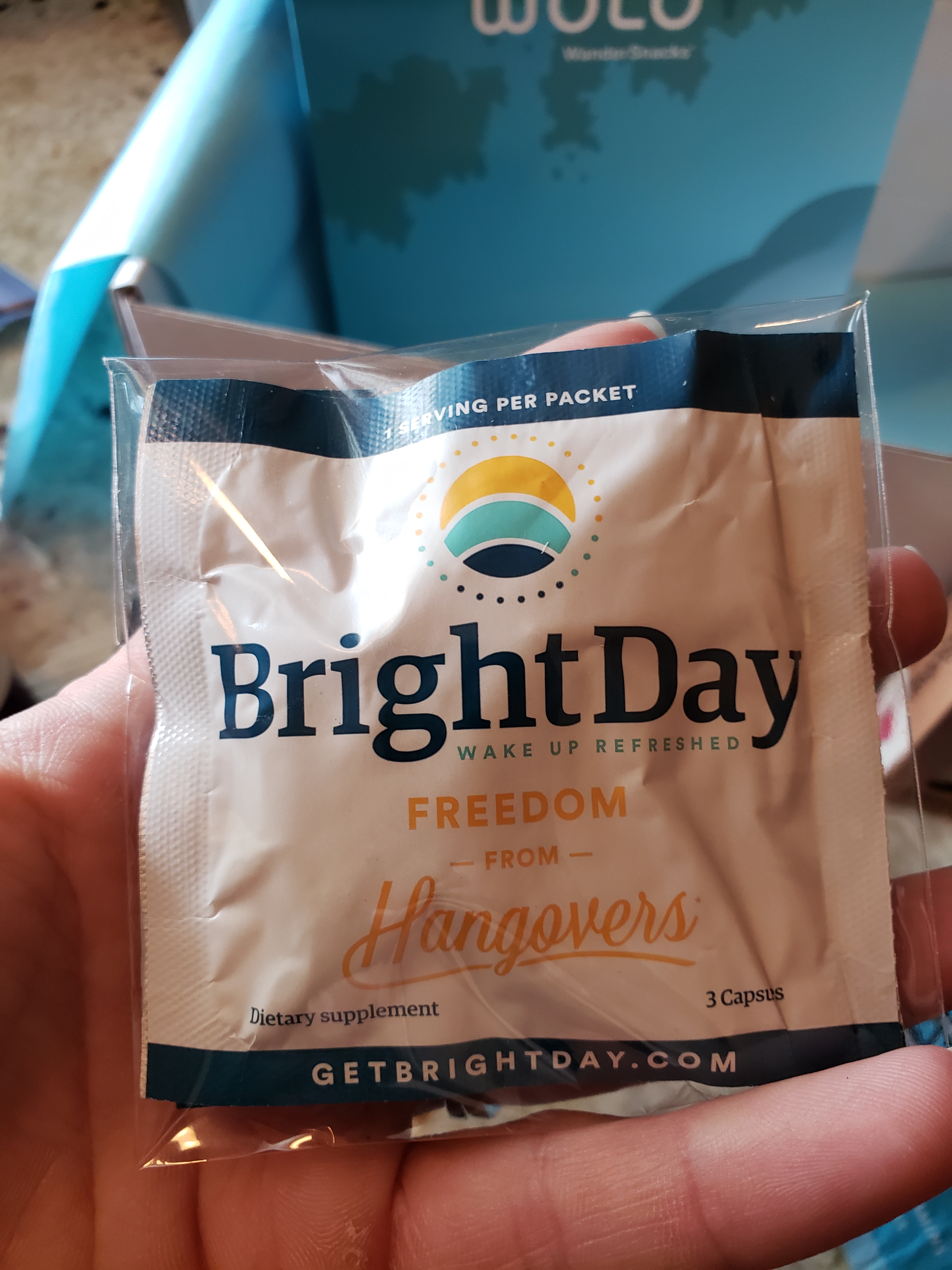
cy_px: 635
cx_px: 476
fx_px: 953
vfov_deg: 67.3
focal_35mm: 26
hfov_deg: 53.1
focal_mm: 4.3
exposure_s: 1/40
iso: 320
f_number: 2.4
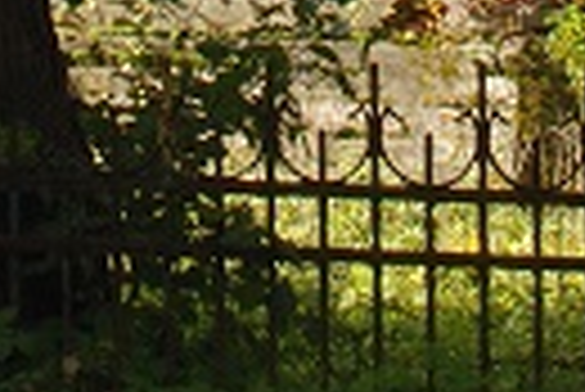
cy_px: -782
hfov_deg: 6.7
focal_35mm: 306
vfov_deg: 4.3
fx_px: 4978
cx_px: 220
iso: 250
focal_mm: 28
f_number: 10
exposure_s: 1/60
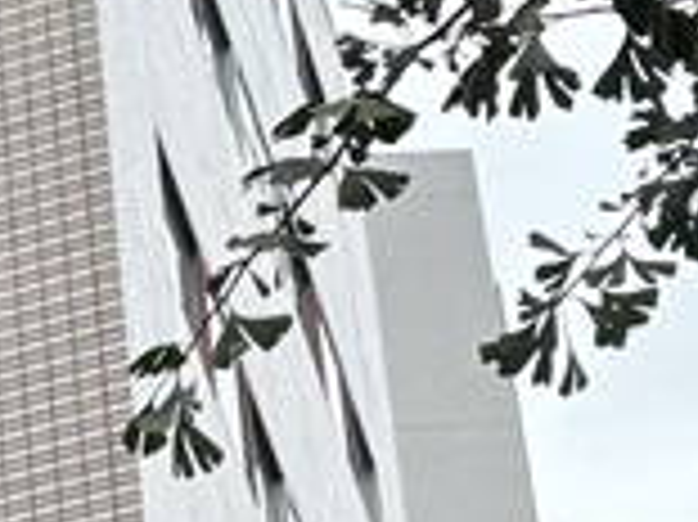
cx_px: -540
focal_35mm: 201
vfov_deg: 7.1
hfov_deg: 9.4
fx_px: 4050
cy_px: 1058
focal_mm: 5.96
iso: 50
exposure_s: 1/1311
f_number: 1.6
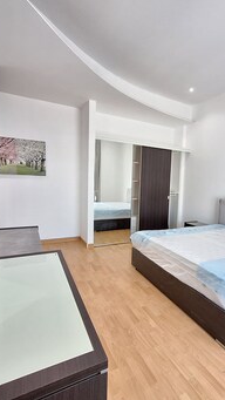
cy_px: 200
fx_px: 201
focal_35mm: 19
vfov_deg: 89.6
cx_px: 156
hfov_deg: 56.6
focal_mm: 1.74
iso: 200
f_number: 2.2
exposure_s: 1/50
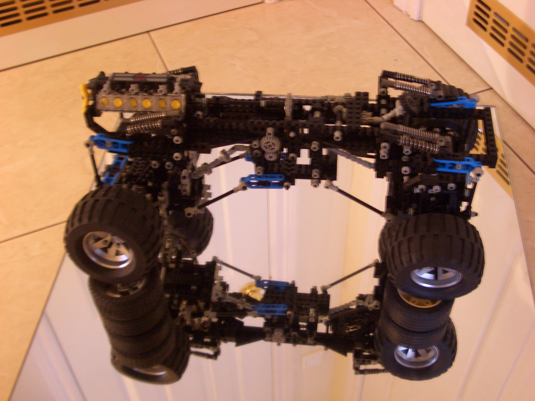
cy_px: 200
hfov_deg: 45.8
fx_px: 634
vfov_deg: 35.1
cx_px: 268
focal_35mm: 41
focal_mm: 6.8
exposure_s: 1/8
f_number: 2.8
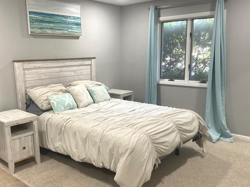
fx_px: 246
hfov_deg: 53.7
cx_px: 106
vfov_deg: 41.8
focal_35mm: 34
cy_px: 98
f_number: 1.8
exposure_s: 1/60
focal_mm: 3
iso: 125
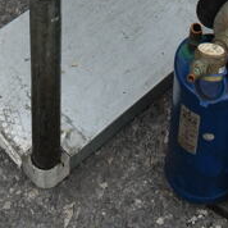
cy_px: -263
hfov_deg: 14.8
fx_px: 879
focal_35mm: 118
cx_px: 114
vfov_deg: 12.5
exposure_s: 1/200
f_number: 7.1
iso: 100
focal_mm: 18
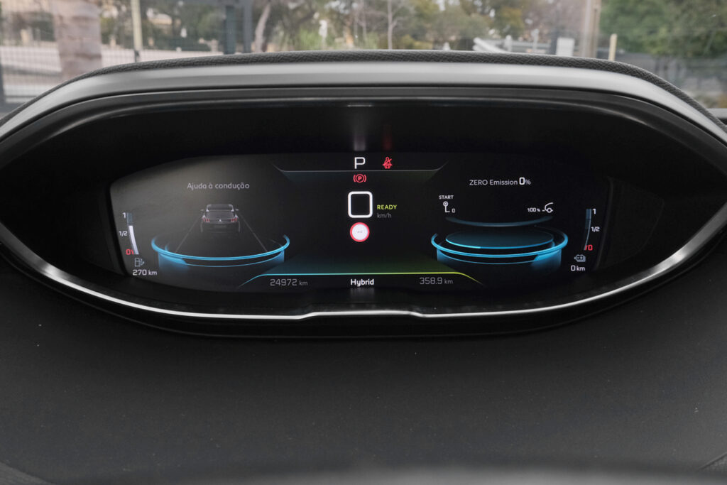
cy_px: 242
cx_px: 364
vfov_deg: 43.6
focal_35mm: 30
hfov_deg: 61.9
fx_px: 606
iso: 2000
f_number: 9
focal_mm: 19.7
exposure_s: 1/180
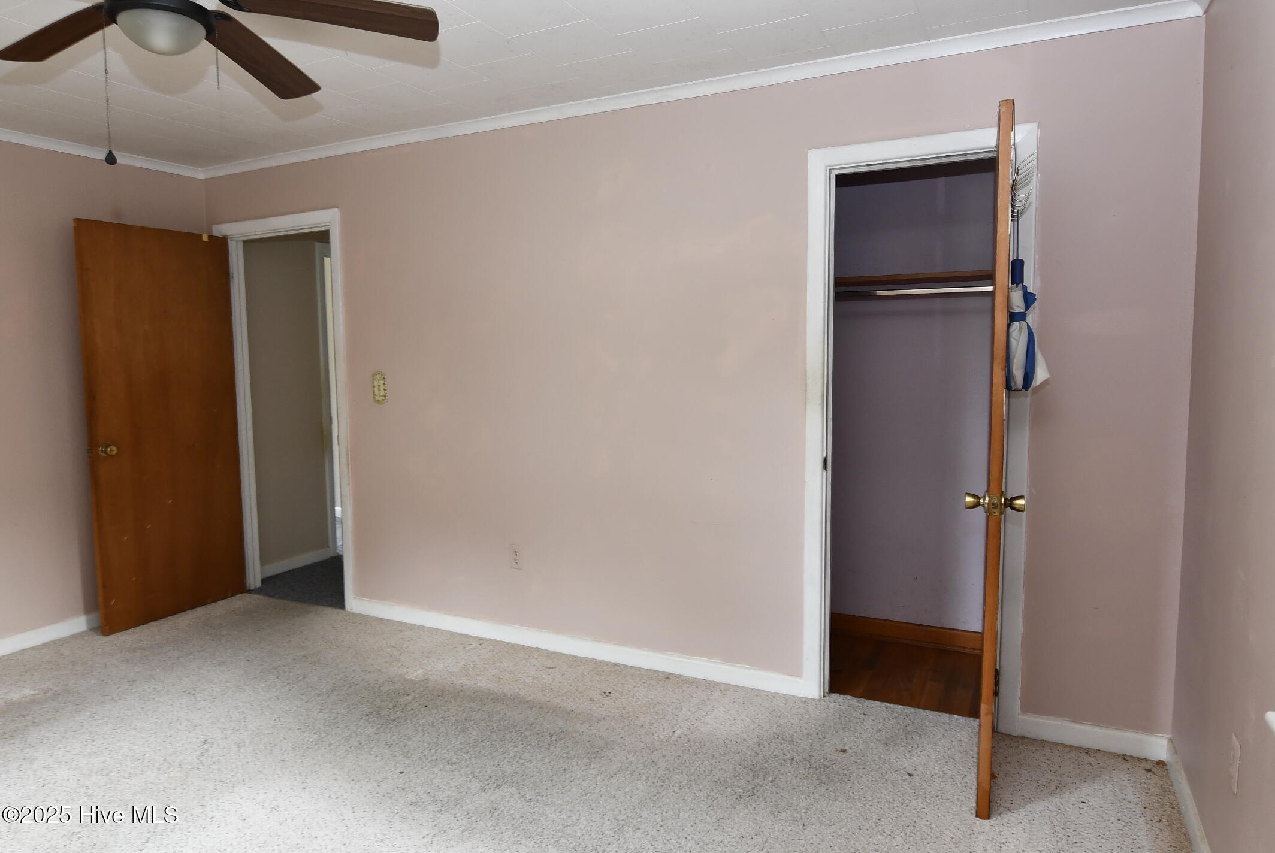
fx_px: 780
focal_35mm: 22
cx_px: 638
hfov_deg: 78.5
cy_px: 426
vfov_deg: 57.3
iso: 450
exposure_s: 1/60
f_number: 4
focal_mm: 11
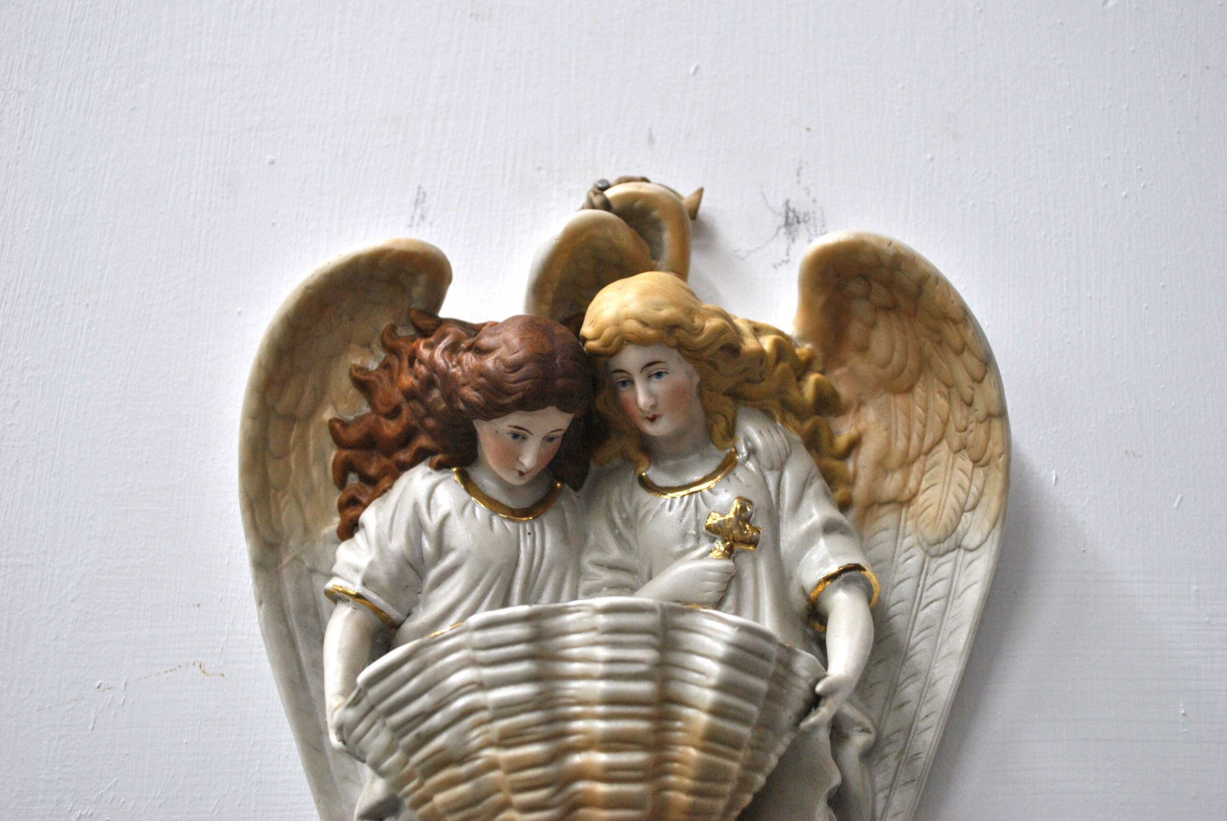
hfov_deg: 49.5
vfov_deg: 34.3
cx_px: 614
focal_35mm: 39
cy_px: 410
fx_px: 1331
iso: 400
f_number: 4.2
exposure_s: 1/50
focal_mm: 26
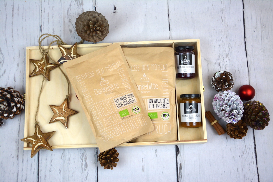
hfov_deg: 38.9
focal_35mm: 51
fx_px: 387
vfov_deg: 26.5
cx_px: 136
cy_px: 91
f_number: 4.2
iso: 500
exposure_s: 1/60
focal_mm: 34
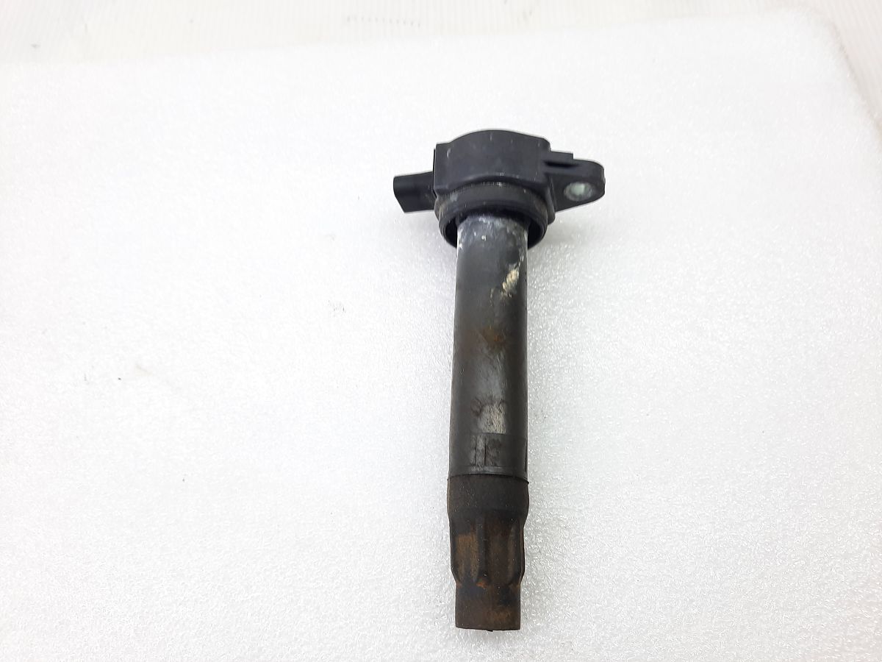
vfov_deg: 54.9
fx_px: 637
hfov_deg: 69.4
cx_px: 441
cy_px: 331
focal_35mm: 25
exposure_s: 1/50
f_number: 2
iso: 80
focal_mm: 4.6
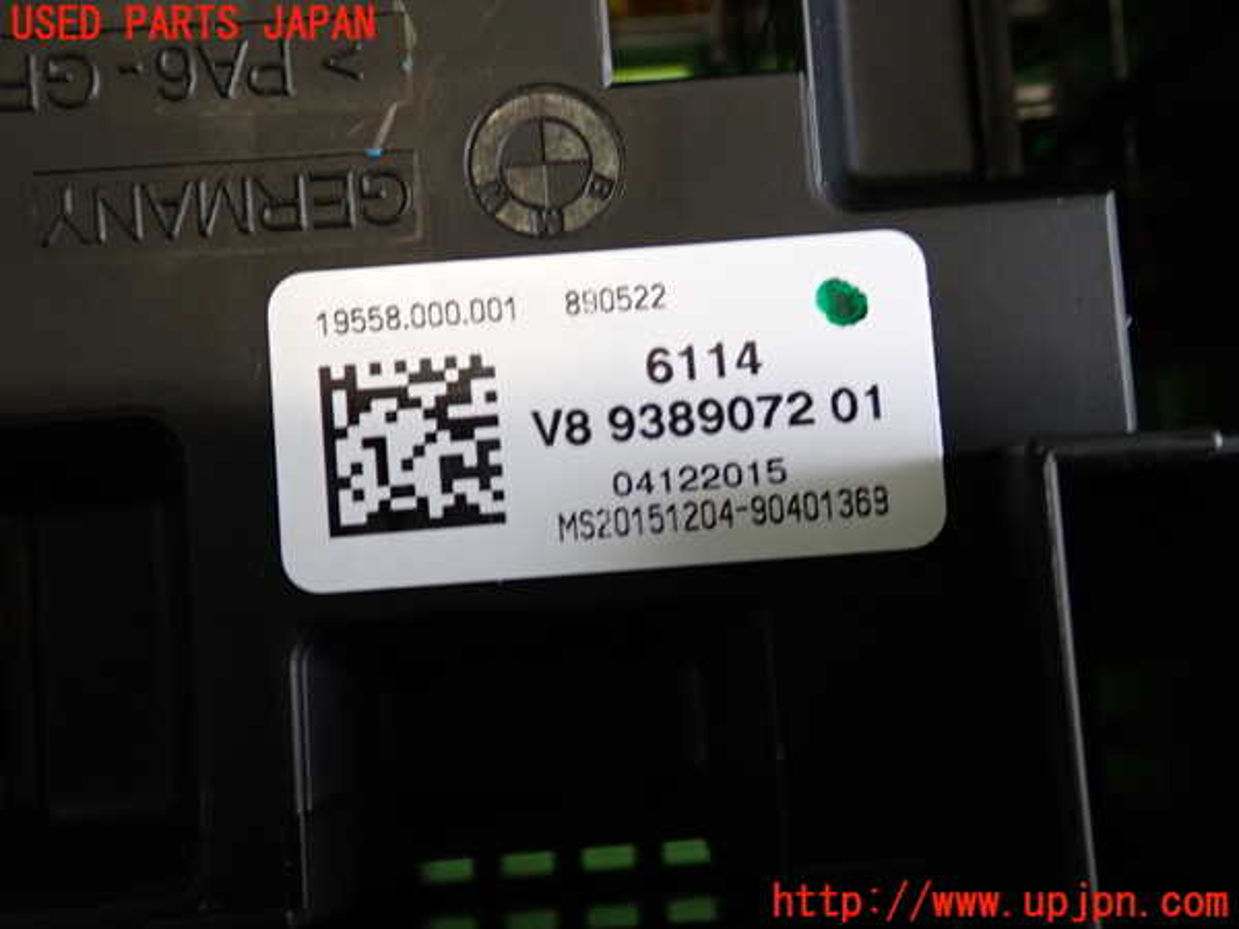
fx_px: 1360
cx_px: 620
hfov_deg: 49.0
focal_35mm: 38
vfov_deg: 37.7
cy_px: 464
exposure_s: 1/50
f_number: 2.7
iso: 320
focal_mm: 6.83
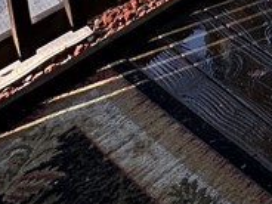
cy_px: -341
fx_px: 613
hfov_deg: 18.1
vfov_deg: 12.5
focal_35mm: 78
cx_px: 528
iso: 40
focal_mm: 2.22
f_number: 2.2
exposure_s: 1/118
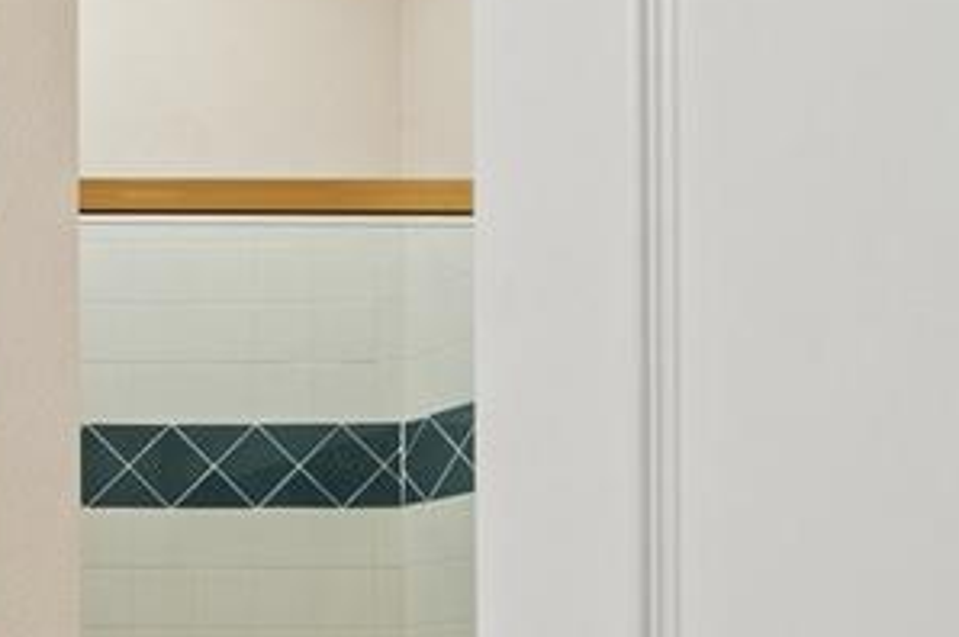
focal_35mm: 55
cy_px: 740
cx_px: -560
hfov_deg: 25.1
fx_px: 1464
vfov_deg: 22.8
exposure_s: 1/4
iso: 1000
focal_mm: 16
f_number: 9.5
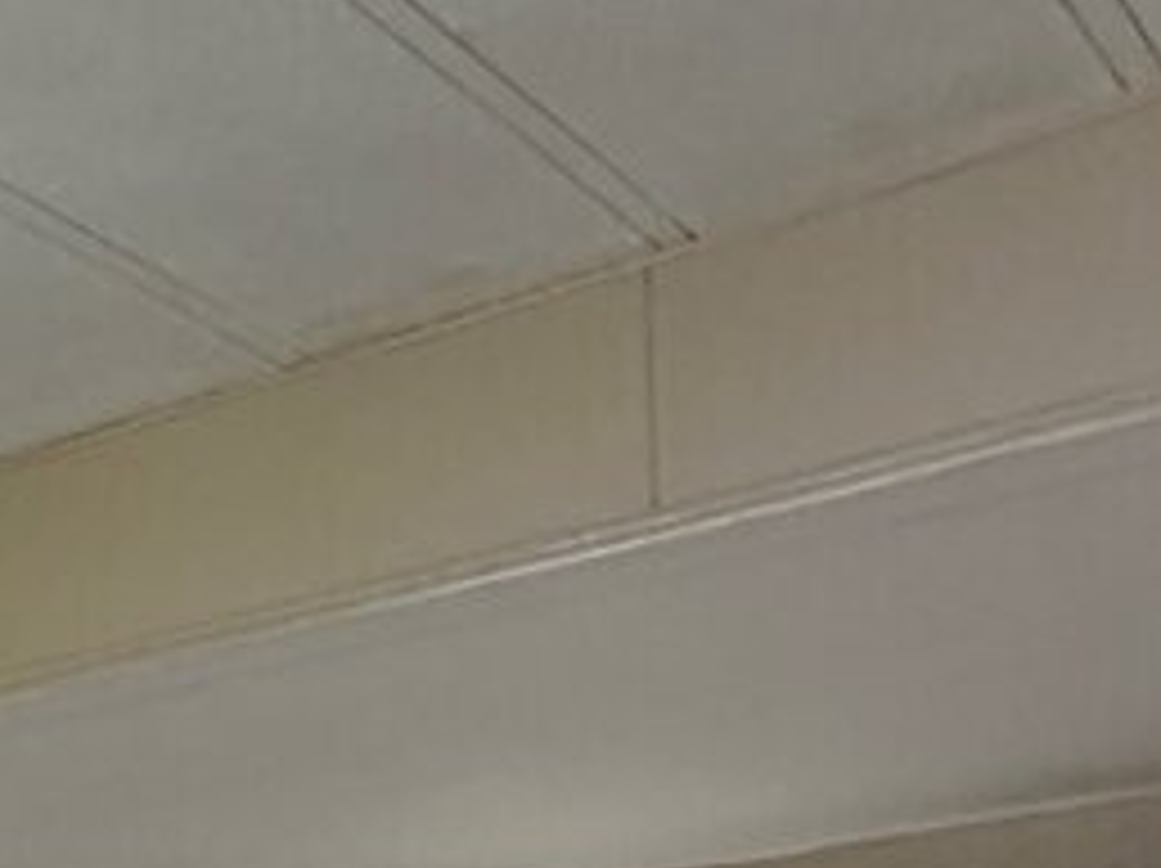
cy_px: 1462
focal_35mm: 76
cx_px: -526
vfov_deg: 16.7
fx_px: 2547
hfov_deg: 21.8
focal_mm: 2.22
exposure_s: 1/60
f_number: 2.2
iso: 250
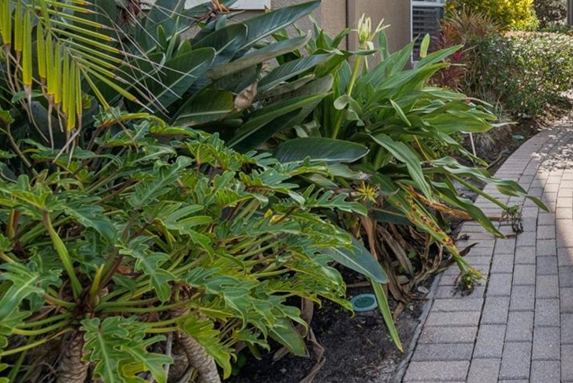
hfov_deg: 46.0
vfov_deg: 37.1
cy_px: 28
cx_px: 597
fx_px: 525
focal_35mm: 33
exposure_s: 1/80
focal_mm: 10
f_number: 7.1
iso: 100
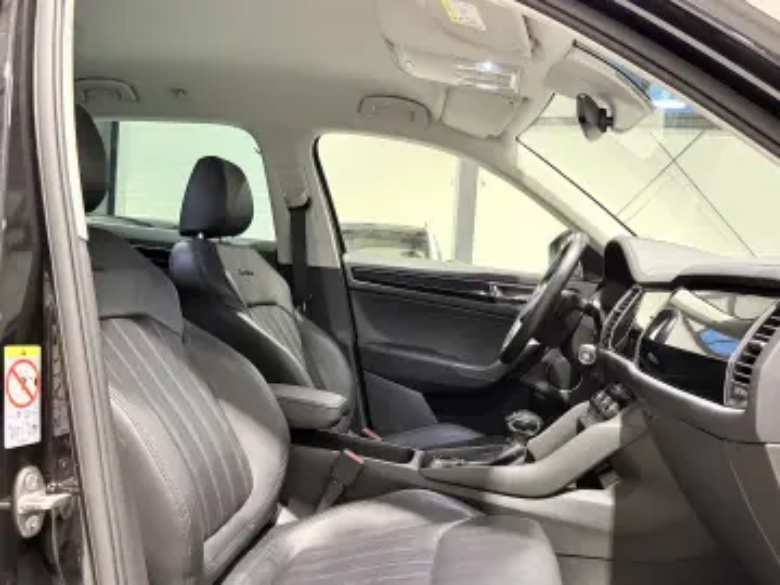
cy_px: 292
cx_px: 390
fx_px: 541
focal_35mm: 24
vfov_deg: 56.8
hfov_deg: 71.6
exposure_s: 1/50
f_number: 1.78
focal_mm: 6.76
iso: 640
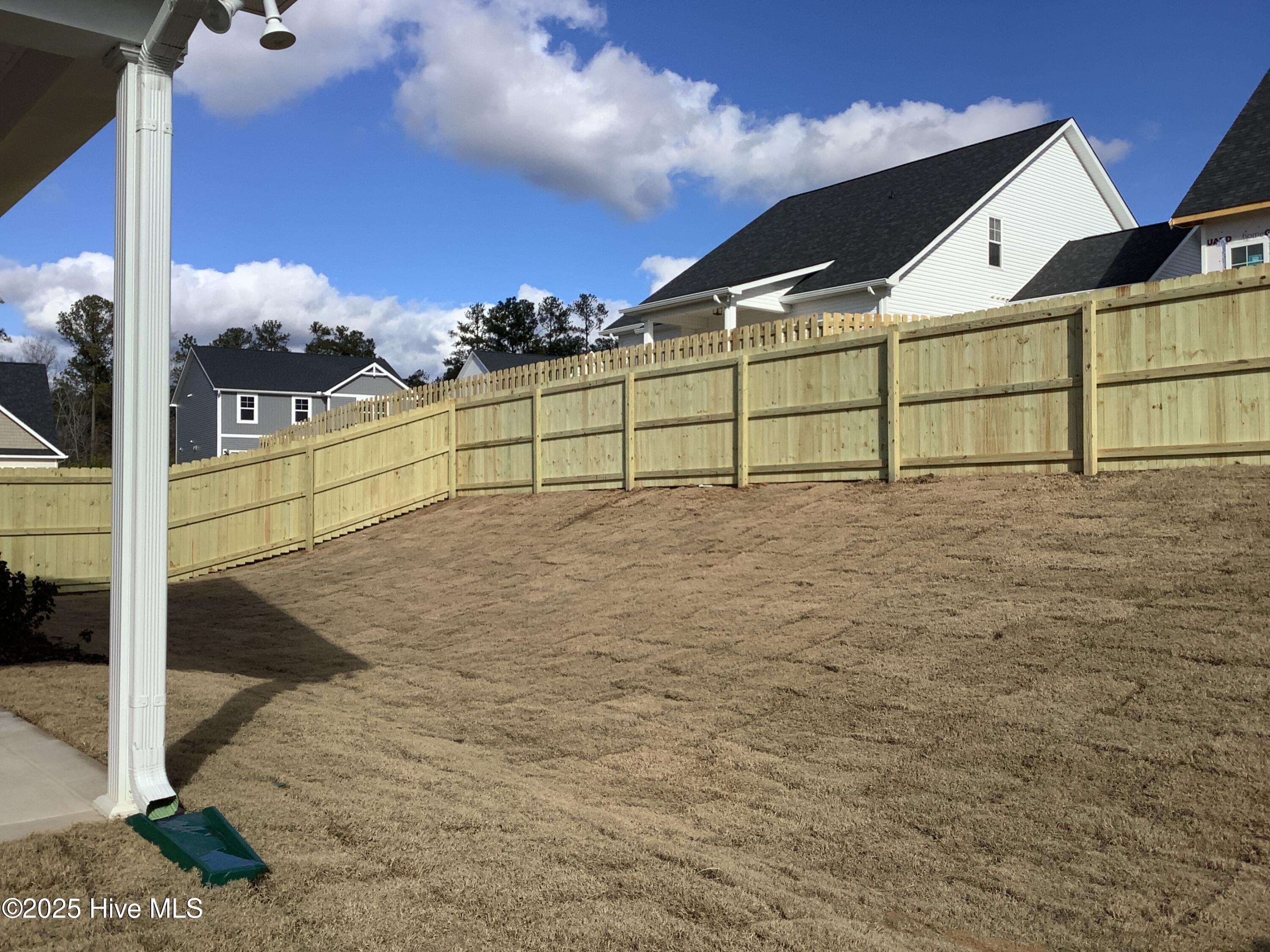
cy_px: 476
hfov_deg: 58.4
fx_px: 1137
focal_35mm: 31
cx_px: 635
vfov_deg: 45.4
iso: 25
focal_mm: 3.3
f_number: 2.4
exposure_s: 1/2203
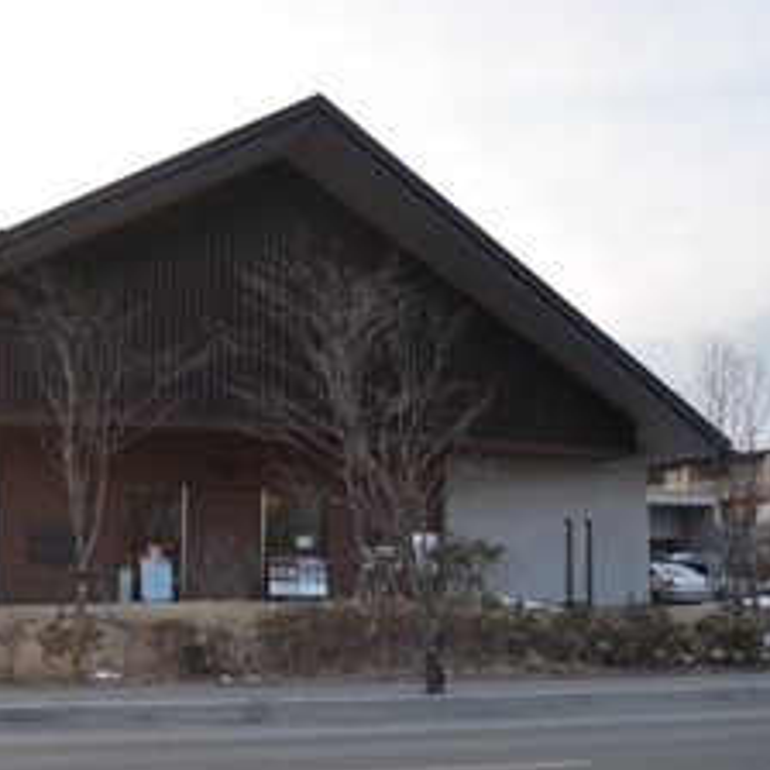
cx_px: 261
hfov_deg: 33.7
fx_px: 1258
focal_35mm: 50
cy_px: 388
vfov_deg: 34.0
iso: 200
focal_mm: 22
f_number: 6.3
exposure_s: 1/160
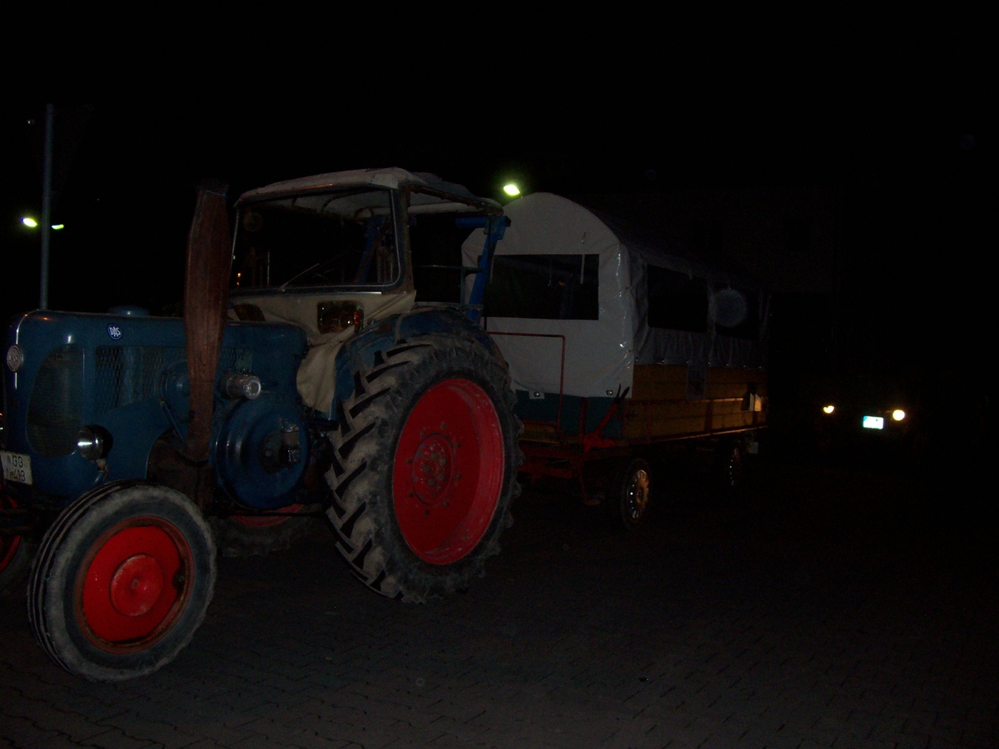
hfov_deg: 54.0
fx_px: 981
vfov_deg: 41.8
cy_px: 374
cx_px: 500
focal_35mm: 34
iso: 140
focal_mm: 5.6
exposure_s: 1/28
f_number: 2.7
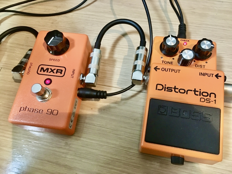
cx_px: 116
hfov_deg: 61.7
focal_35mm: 29
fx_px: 194
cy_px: 87
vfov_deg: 48.2
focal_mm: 4.15
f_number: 2.2
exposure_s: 1/17
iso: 400
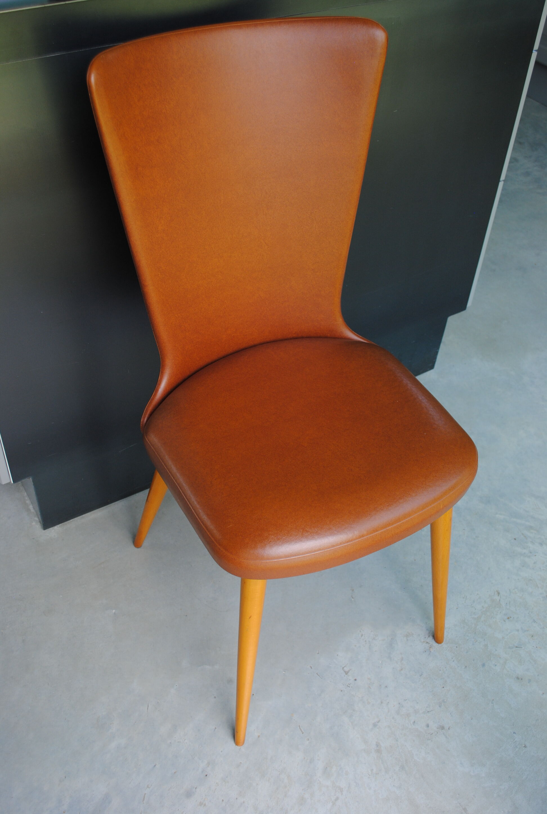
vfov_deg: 53.0
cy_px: 407
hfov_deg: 37.0
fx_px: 817
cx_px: 274
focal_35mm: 36
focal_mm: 24
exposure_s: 1/125
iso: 200
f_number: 5.6
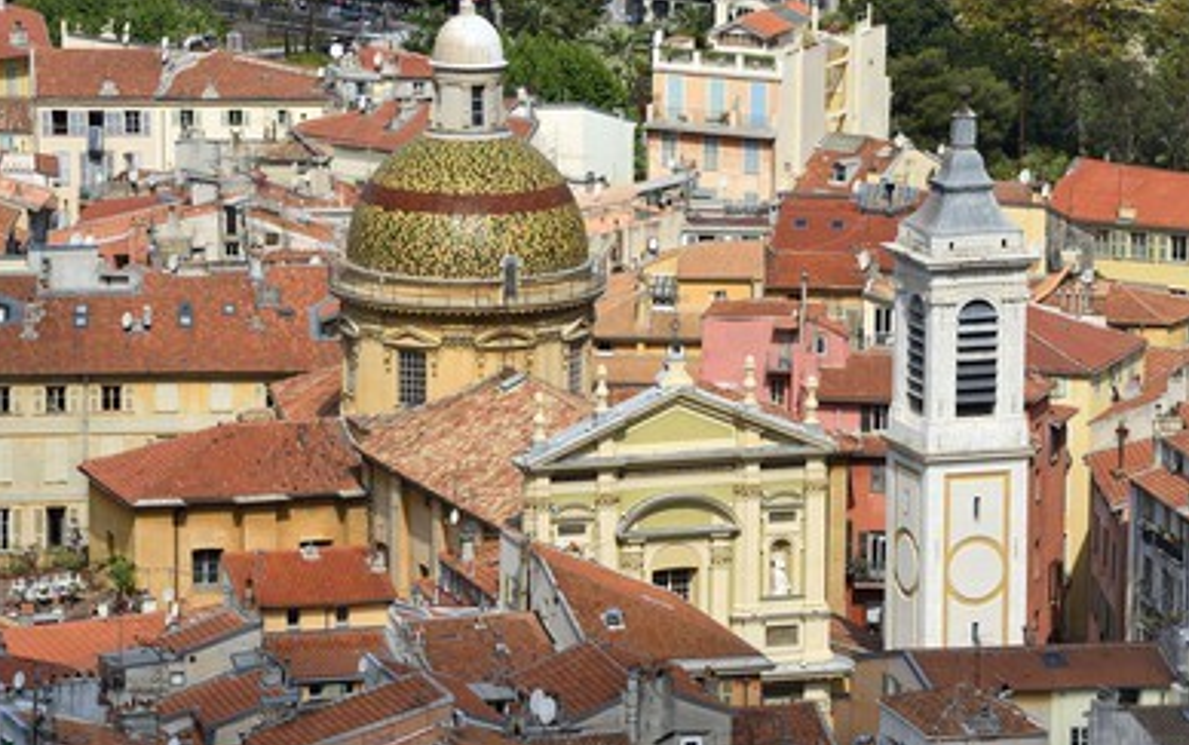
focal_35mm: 204
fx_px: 6614
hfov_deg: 10.3
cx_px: 634
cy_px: 346
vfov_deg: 6.4
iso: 200
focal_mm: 185
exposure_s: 1/250
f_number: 13
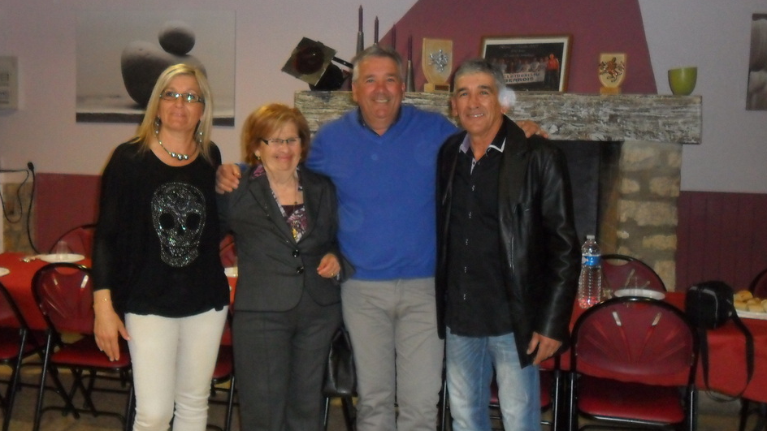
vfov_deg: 29.0
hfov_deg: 49.4
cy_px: 205
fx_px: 834
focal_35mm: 41
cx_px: 379
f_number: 4
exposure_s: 1/45
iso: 400
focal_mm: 6.6
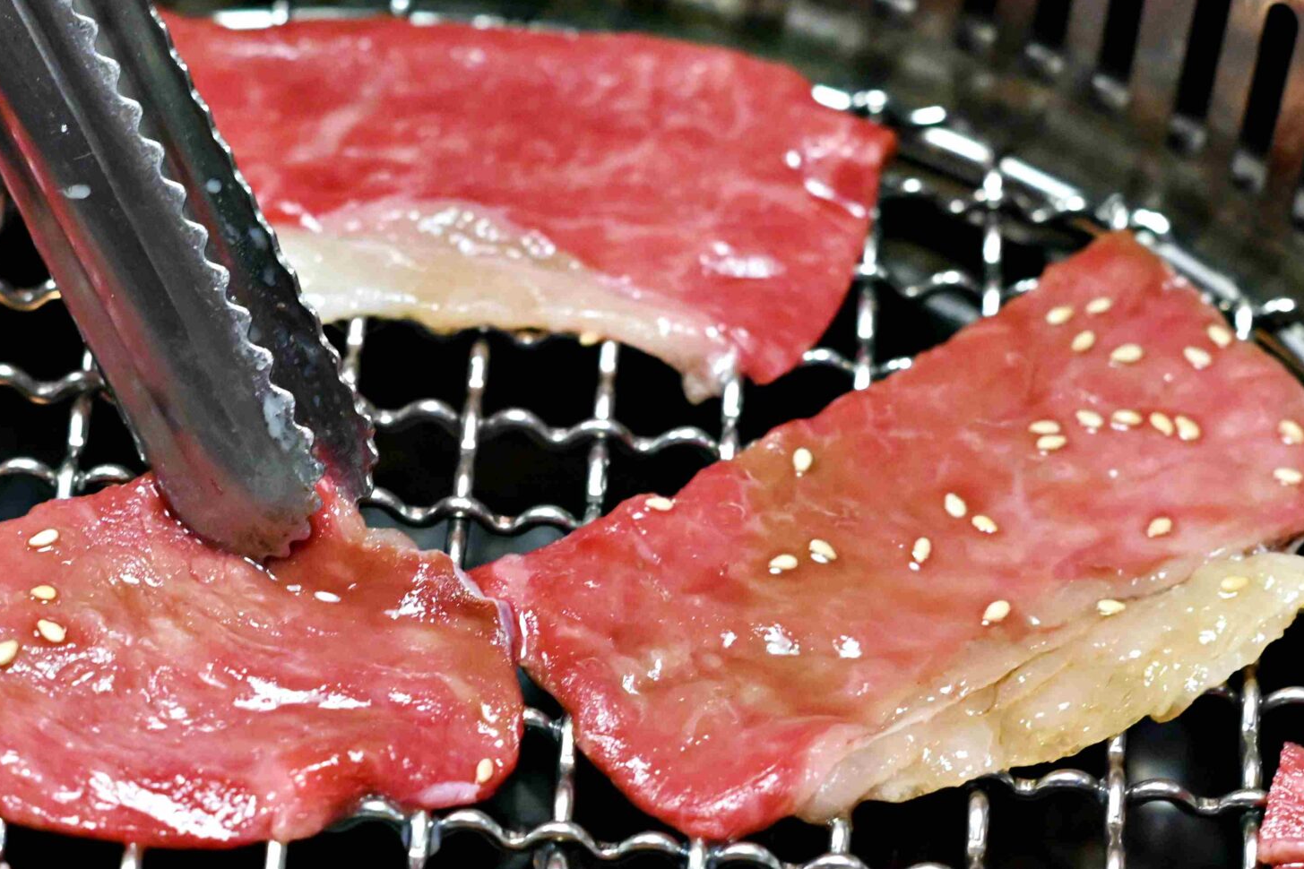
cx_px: 324
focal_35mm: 132
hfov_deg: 15.5
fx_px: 4781
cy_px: 550
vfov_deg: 10.4
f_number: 3.2
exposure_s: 1/160
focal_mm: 50
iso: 3600
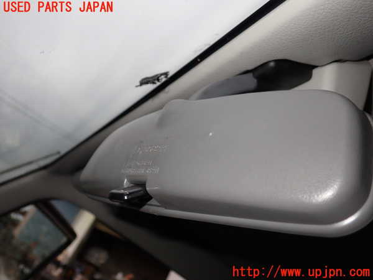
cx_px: 186
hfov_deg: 60.0
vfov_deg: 46.8
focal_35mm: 30
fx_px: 323
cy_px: 140
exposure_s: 1/30
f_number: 6.3
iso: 200
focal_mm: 5.4
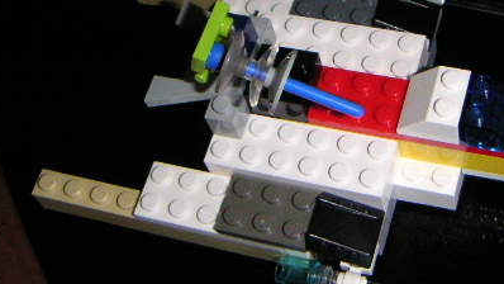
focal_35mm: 70
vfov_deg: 17.2
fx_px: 936
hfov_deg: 29.7
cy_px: 112
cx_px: 376
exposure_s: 1/45
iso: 400
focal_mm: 5.3
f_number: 6.7
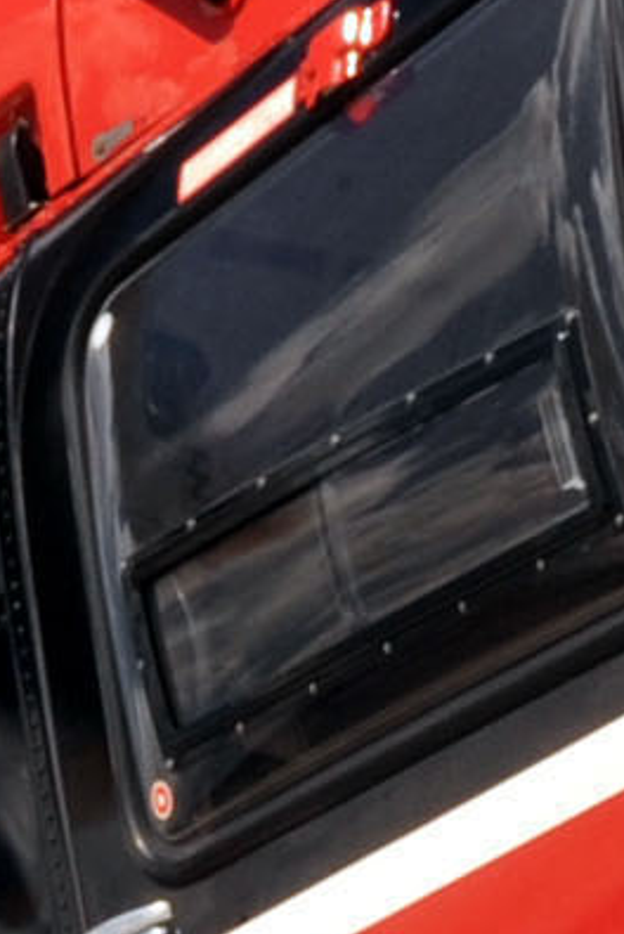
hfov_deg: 1.8
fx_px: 19542
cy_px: 877
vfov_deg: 2.7
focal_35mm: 753
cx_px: 593
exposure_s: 1/640
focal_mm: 70
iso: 400
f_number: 13
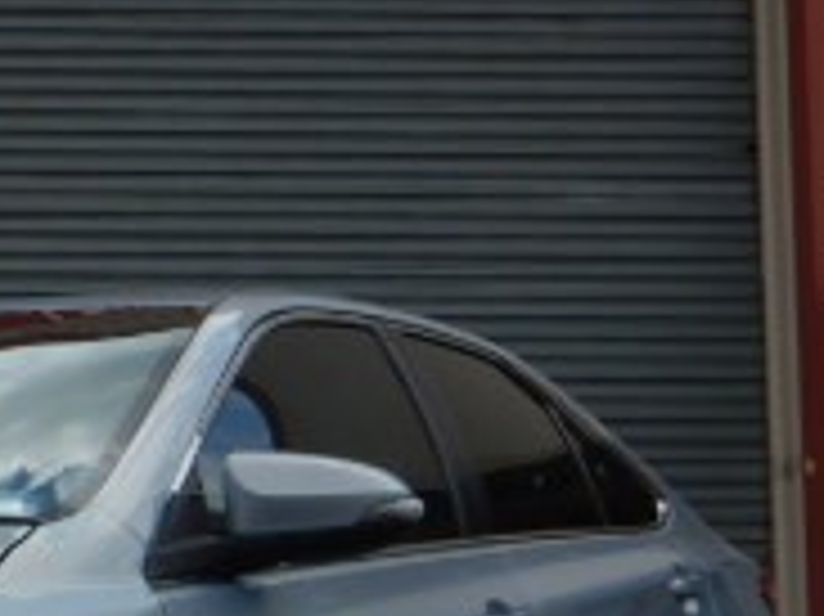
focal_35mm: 84
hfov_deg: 20.6
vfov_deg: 17.3
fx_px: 1998
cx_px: -333
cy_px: 526
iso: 125
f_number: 4.1
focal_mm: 4.3
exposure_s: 1/1250
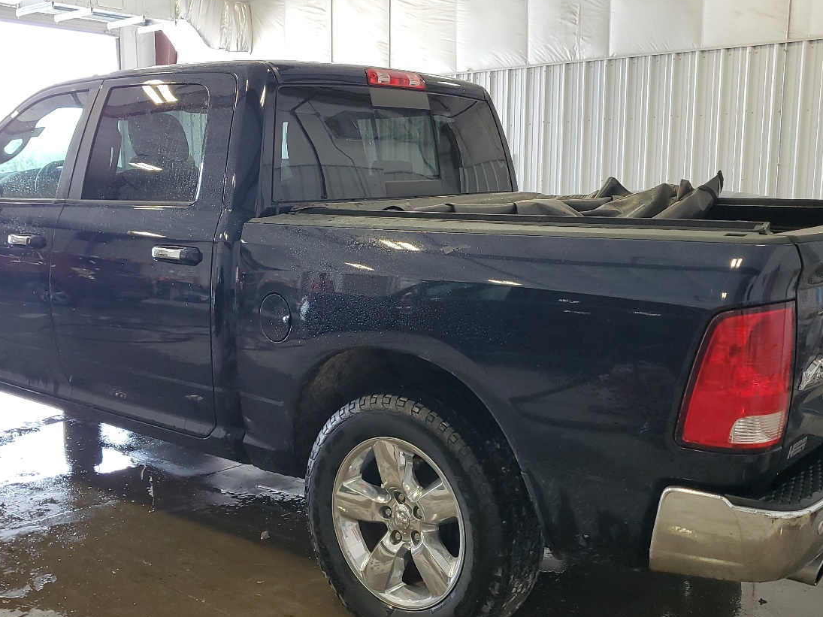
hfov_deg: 49.0
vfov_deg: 37.6
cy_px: 367
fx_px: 903
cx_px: 404
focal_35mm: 38
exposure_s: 1/120
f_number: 1.5
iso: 70
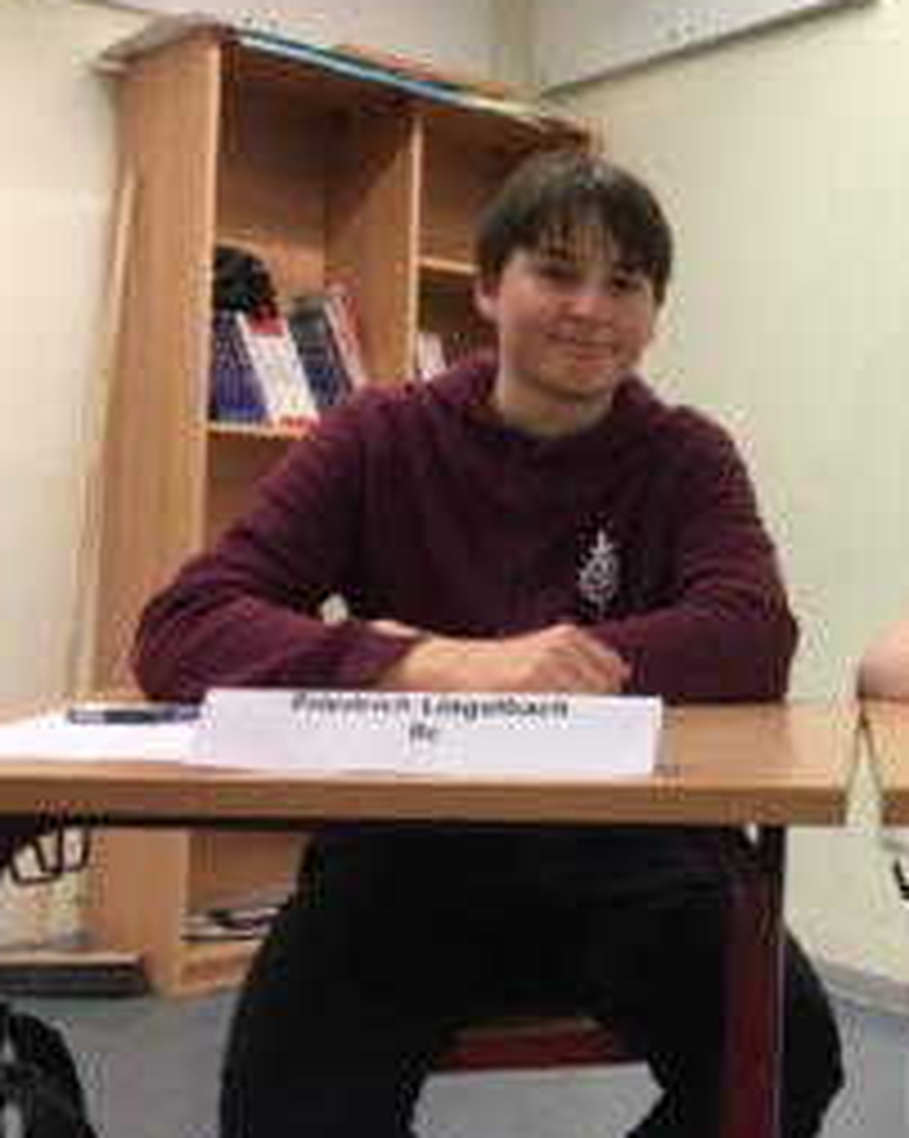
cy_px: 466
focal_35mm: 47
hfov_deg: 30.2
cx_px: 873
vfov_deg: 39.4
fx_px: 1582
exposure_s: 1/33
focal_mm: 4.15
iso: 80
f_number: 2.2
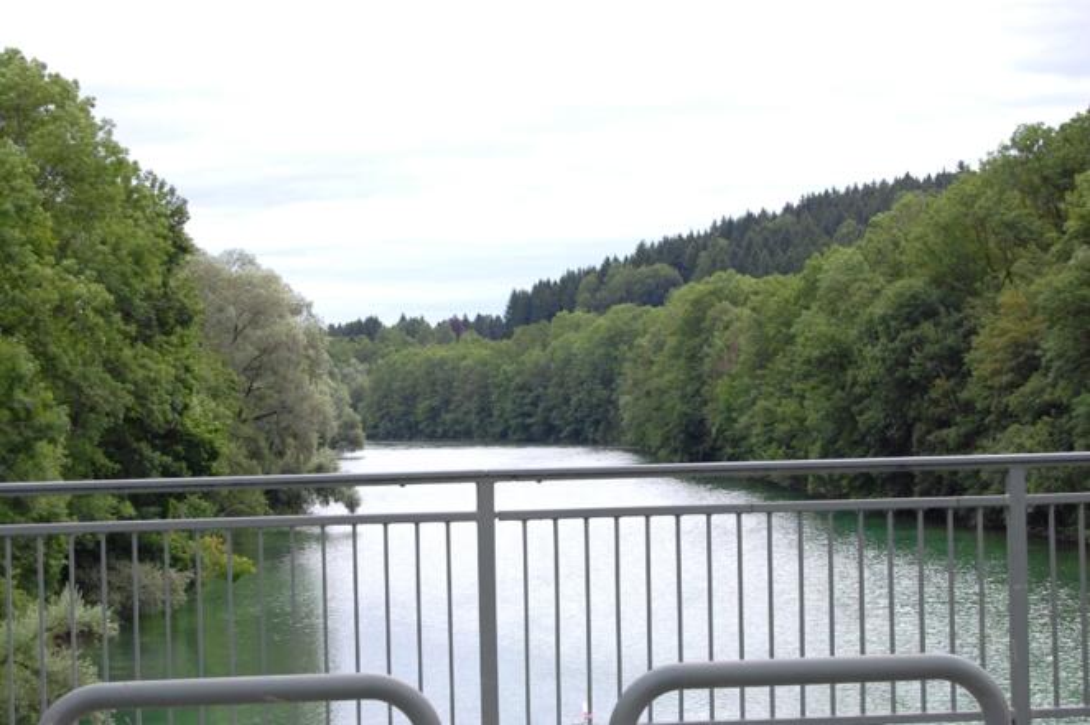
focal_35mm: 82
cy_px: 362
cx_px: 545
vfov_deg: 16.5
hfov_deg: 24.6
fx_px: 2495
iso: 200
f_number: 8
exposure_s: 1/250
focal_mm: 55
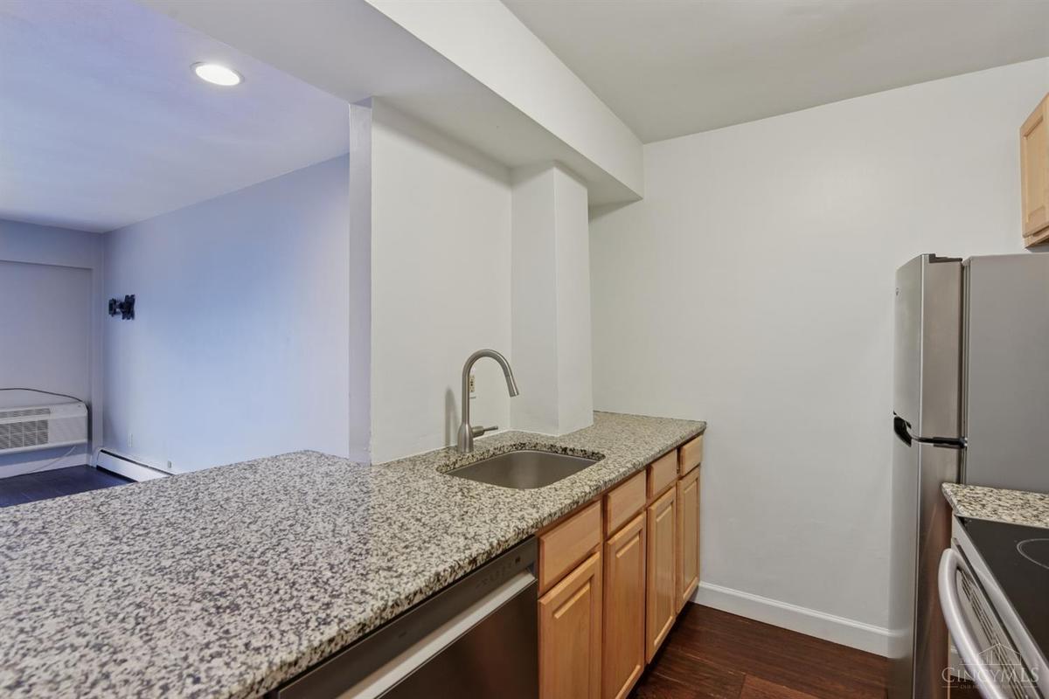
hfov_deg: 96.7
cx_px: 524
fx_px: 466
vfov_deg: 73.7
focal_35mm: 16
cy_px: 350
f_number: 8
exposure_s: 1/10
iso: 400
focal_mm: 16
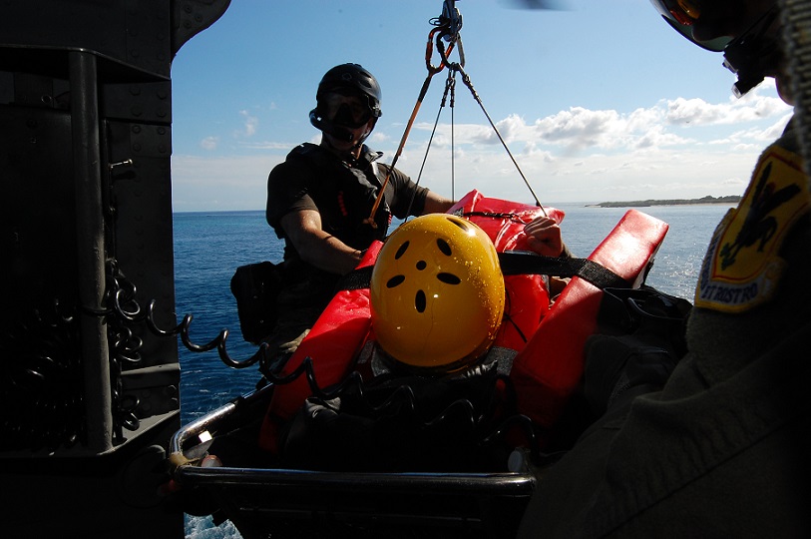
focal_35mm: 22
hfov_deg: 77.4
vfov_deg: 56.0
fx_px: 506
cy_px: 270
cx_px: 406
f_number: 16
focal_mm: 15
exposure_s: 1/320
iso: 400
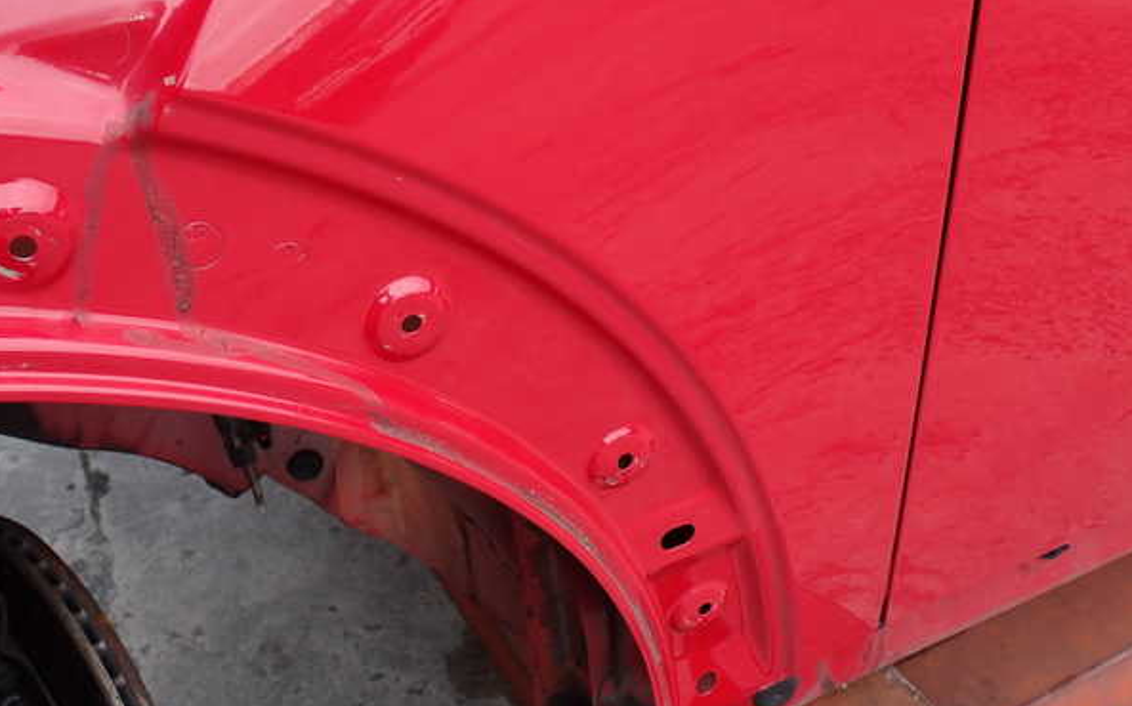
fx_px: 1357
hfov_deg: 45.3
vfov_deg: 29.2
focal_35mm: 44
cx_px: 565
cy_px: 363
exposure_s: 1/100
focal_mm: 7.31
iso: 100
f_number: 4
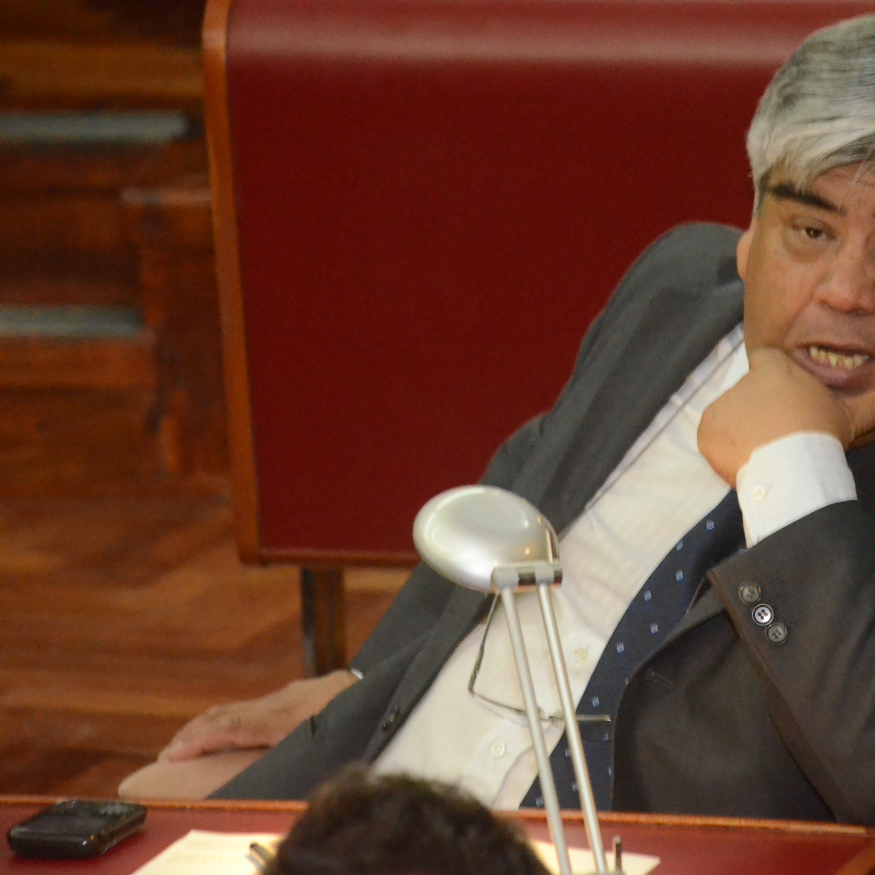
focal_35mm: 318
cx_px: 600
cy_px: 438
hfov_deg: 5.5
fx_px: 9084
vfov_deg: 5.5
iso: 6400
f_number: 5.3
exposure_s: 1/60
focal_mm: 165
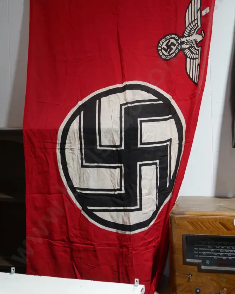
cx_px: 125
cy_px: 119
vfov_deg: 38.6
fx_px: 417
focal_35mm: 48
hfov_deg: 31.5
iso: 400
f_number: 4.5
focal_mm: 20
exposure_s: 1/60
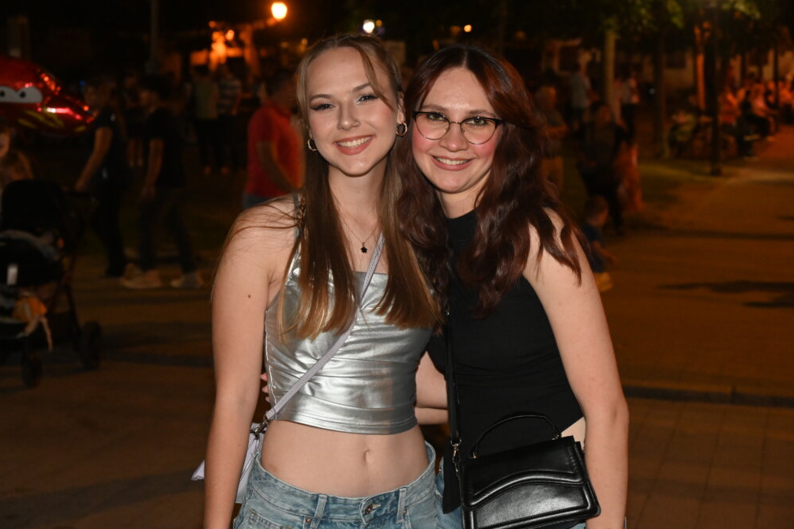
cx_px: 394
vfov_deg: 24.6
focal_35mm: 55
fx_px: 1213
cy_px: 266
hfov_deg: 36.2
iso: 6400
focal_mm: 54
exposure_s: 1/60
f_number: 5.6
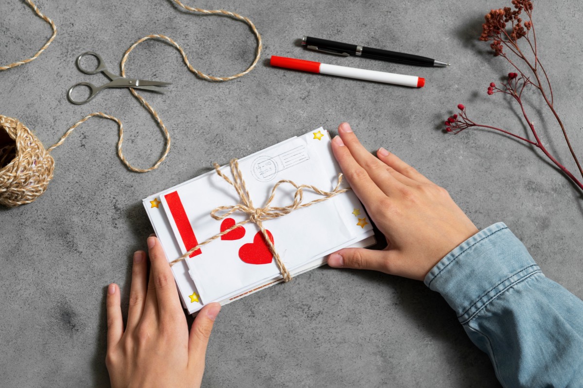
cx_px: 292
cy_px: 194
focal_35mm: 50
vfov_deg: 27.0
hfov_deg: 39.6
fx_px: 809
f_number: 10
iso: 160
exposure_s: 1/125
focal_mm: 50
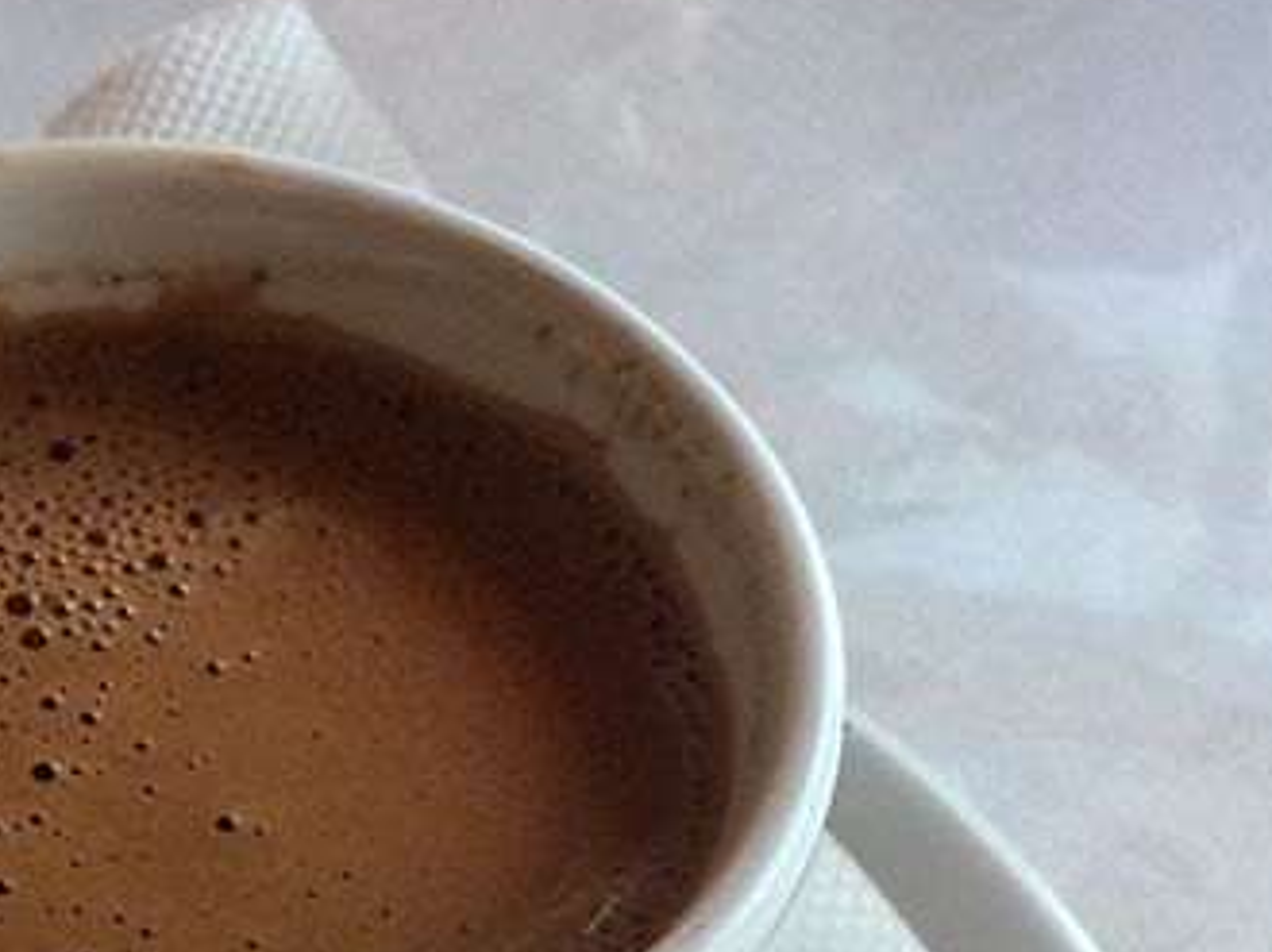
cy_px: 1422
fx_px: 3305
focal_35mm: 90
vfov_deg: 15.2
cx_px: 96
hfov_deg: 21.3
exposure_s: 1/530
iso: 32
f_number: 2.2
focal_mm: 4.15
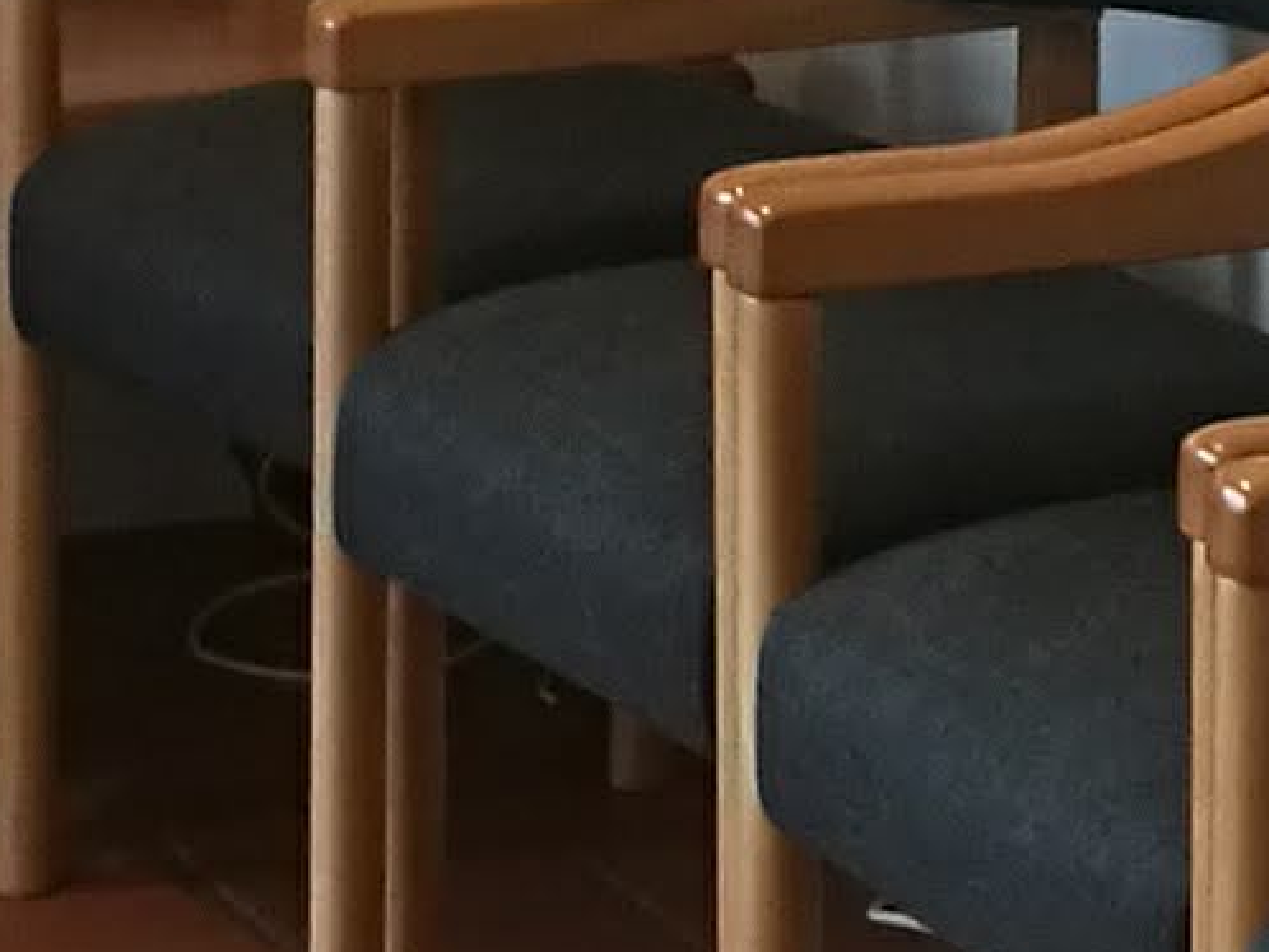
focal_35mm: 215
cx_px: 1437
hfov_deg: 9.1
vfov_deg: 6.9
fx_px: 7886
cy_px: -158
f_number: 2.2
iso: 250
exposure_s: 1/33.3
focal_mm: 4.5
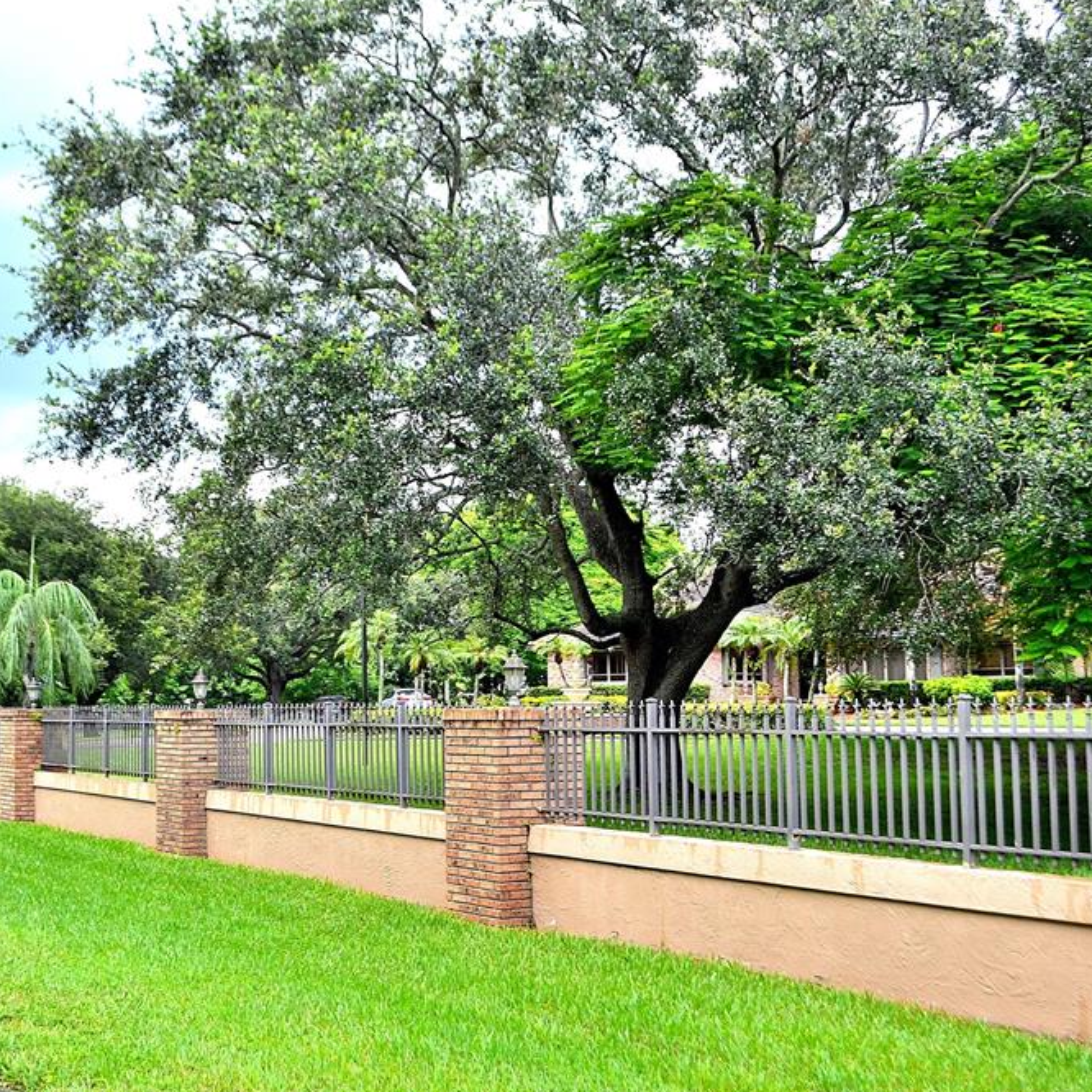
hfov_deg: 35.8
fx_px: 1677
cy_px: 546
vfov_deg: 36.1
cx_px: 390
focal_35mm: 47
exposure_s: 1/125
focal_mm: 24
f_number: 5.6
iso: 100
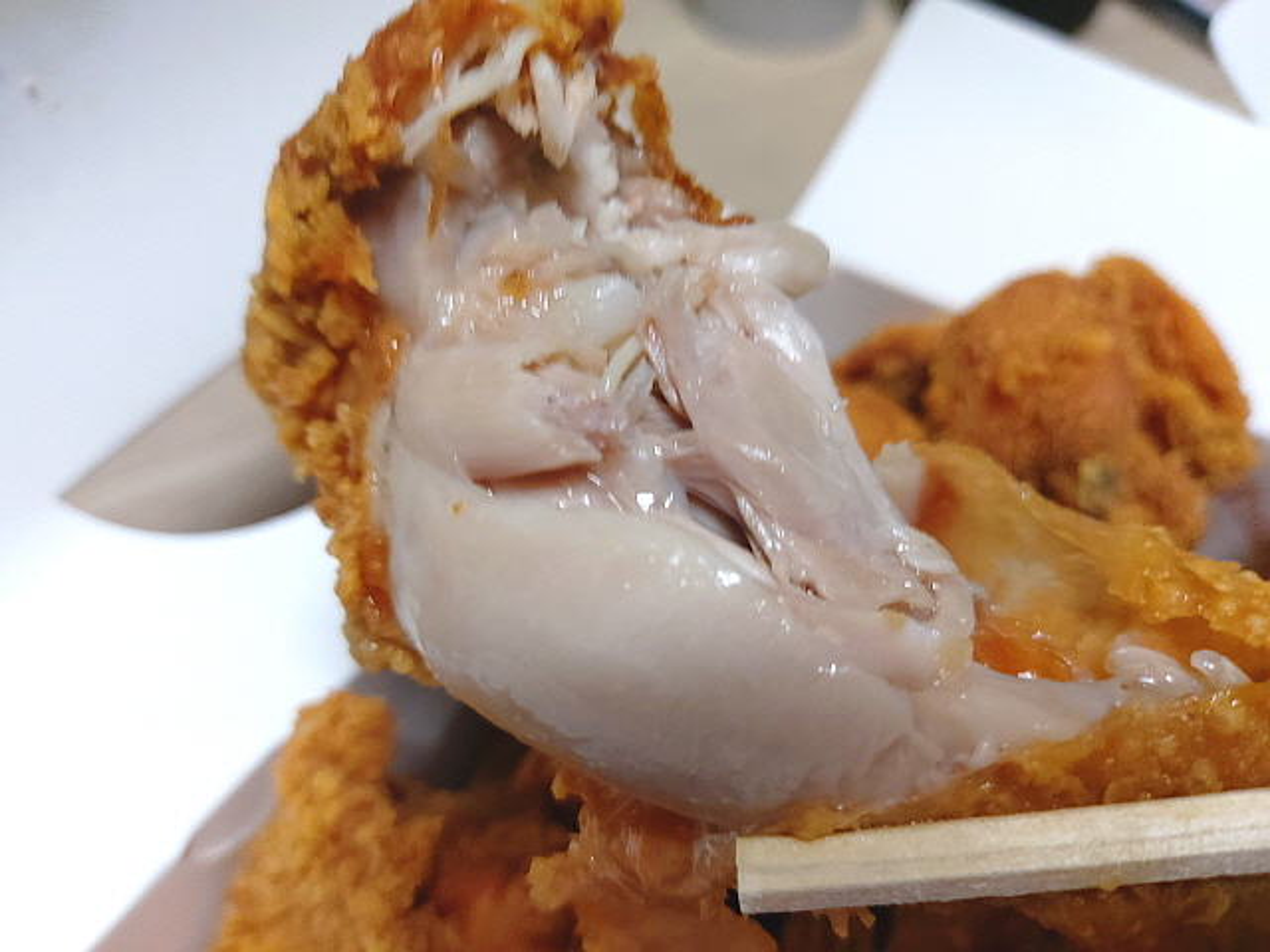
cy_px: 476
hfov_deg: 69.4
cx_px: 635
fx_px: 917
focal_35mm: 25
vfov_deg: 54.9
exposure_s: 1/40
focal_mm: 4.58
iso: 200
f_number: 2
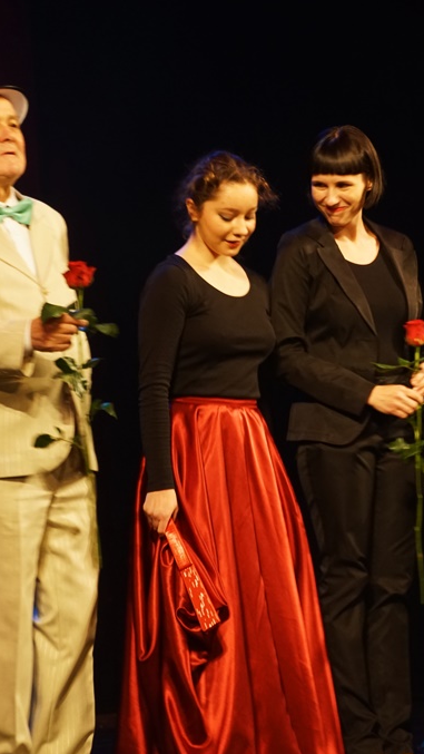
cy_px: 378
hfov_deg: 5.7
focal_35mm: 213
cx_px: 385
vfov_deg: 10.1
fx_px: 4256
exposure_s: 1/20
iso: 1000
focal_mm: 90
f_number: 5.6
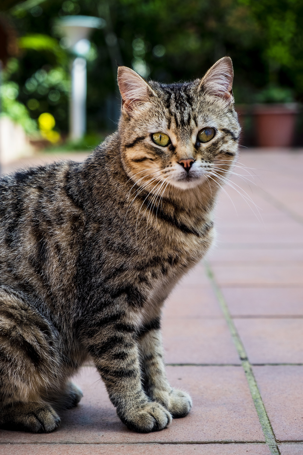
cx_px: 152
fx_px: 1048
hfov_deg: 16.5
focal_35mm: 83
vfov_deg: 24.5
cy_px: 228
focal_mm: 55
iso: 200
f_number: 5
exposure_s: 1/125
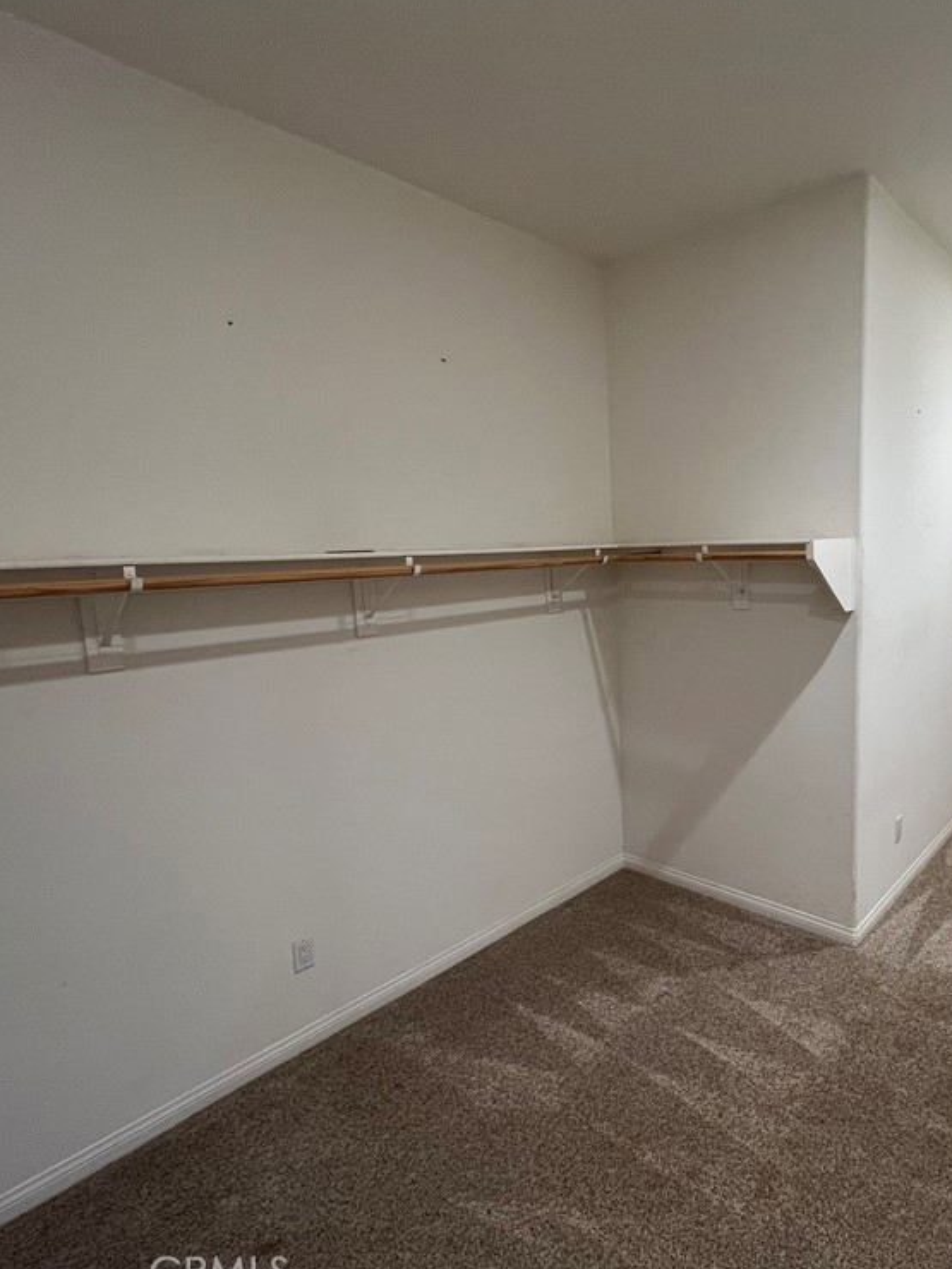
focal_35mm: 18
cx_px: 645
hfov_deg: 69.3
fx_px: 660
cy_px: 638
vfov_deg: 87.8
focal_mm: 1.57
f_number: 1.8
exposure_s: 1/60
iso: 200
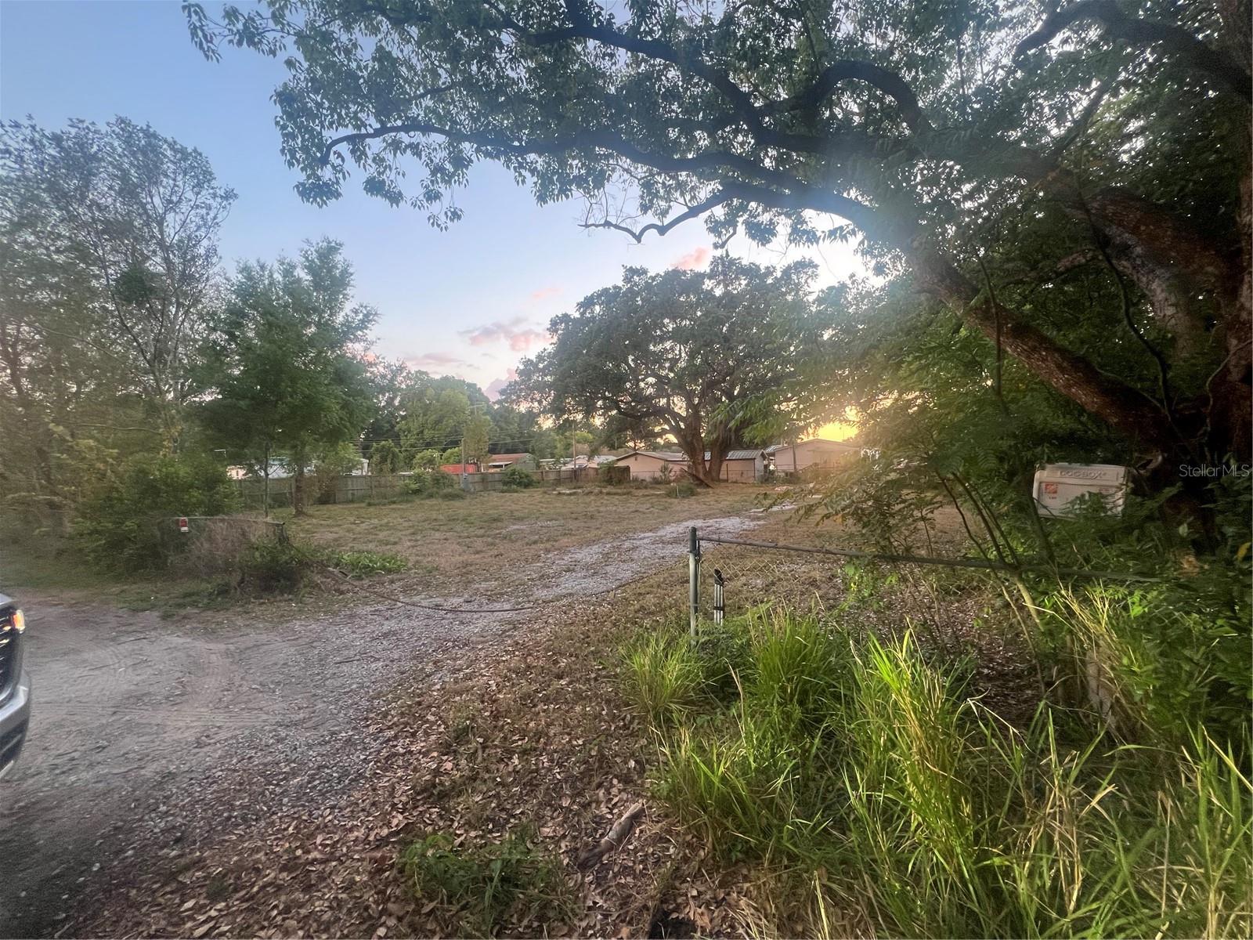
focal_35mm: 13
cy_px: 470
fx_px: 471
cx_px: 626
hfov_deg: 106.2
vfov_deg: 89.9
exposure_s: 1/99
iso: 160
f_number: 1.8
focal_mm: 1.57
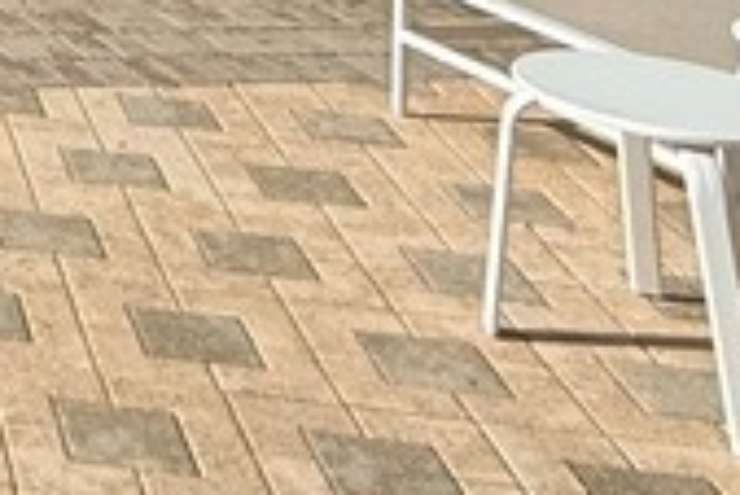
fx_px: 1810
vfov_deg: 11.0
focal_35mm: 88
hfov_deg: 17.1
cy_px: -929
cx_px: -736
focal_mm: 2.22
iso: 50
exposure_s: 1/2092
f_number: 2.2
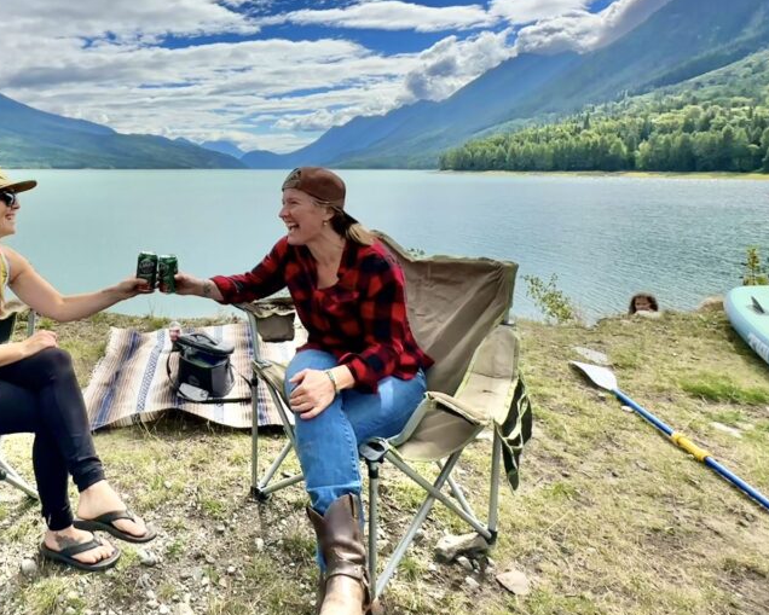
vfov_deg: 61.6
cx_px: 175
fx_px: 501
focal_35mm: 22
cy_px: 205
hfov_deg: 69.1
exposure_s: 1/2618
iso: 40
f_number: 2.2
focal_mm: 2.22
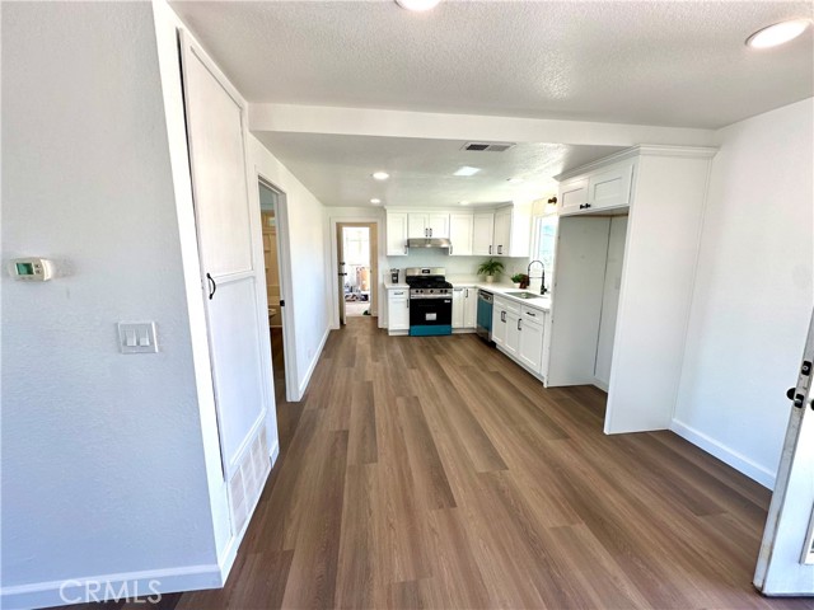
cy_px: 305
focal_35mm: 14
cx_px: 407
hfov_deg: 102.1
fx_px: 329
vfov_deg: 85.7
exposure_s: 1/120
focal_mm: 2.22
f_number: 2.2
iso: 80
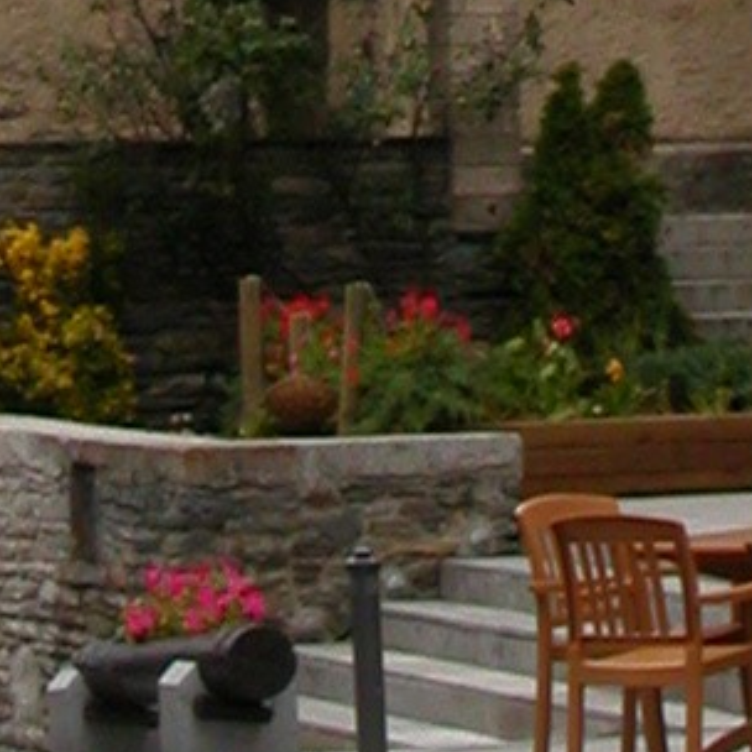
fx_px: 5604
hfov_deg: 7.7
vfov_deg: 7.3
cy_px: -839
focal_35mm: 228
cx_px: 294
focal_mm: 7.5
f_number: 5.2
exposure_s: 1/202
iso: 100
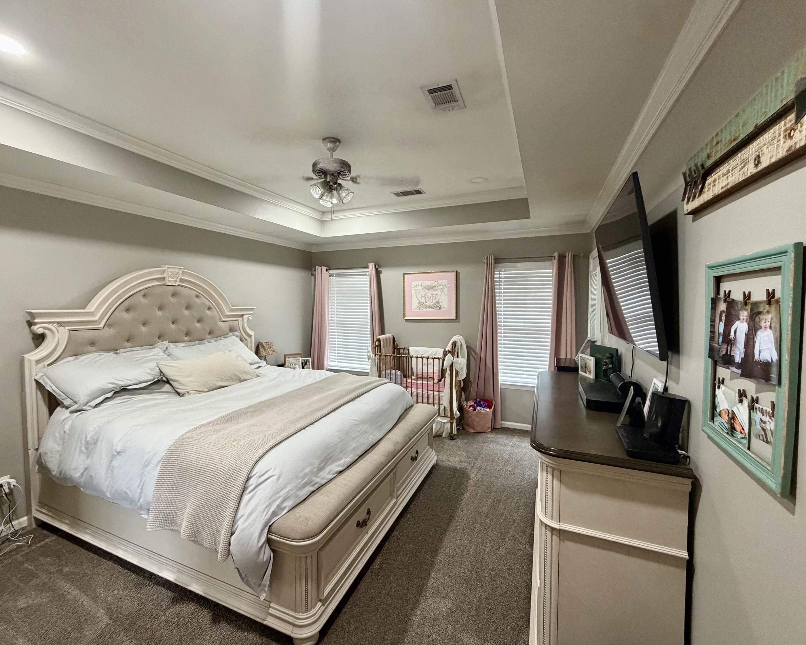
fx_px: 358
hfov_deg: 96.8
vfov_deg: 84.0
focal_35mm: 15
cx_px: 390
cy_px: 318
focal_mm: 2.22
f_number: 2.2
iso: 320
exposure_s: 1/60
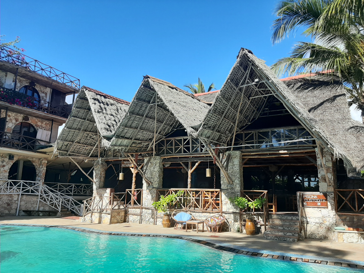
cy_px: 136
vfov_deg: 53.1
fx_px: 273
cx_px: 182
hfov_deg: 67.3
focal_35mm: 26
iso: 40
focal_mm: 3.93
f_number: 1.7
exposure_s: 1/1529
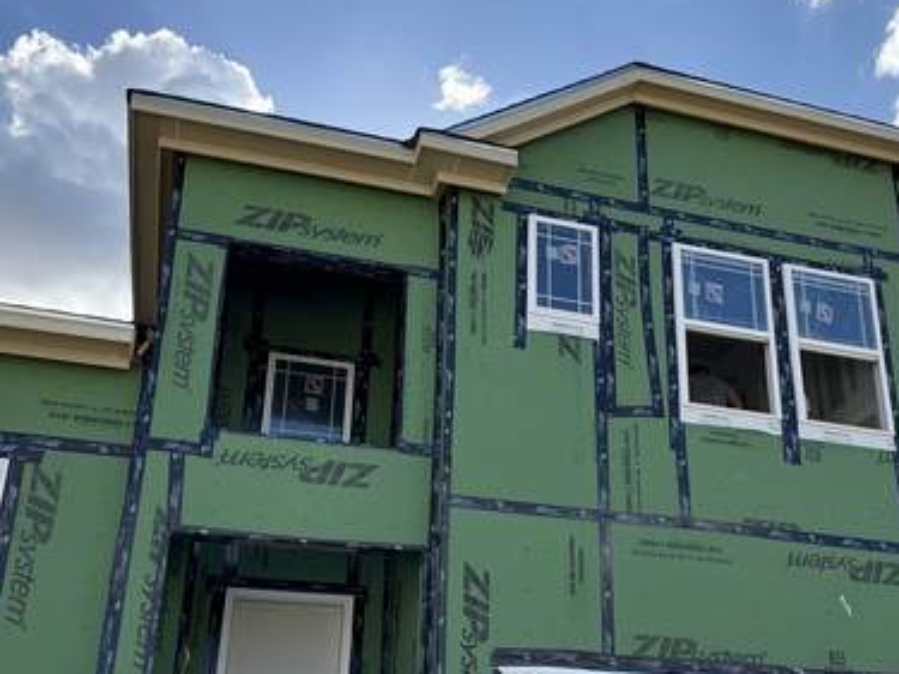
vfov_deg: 34.9
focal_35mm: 41
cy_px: 427
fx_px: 1064
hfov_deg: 45.6
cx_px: 537
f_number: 1.78
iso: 100
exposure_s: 1/3953
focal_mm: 6.76
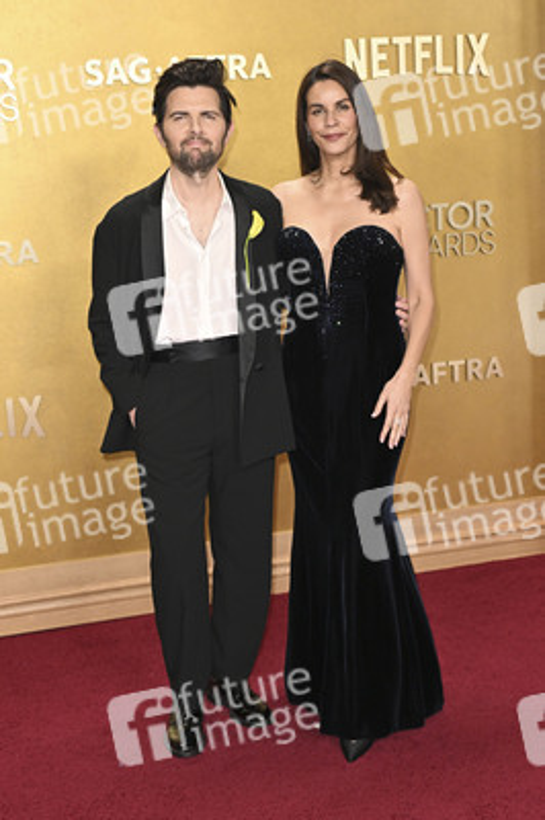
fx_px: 1137
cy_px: 410
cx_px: 272
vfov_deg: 39.6
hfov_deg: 26.9
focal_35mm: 50
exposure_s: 1/320
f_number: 4.5
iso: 2500
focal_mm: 50
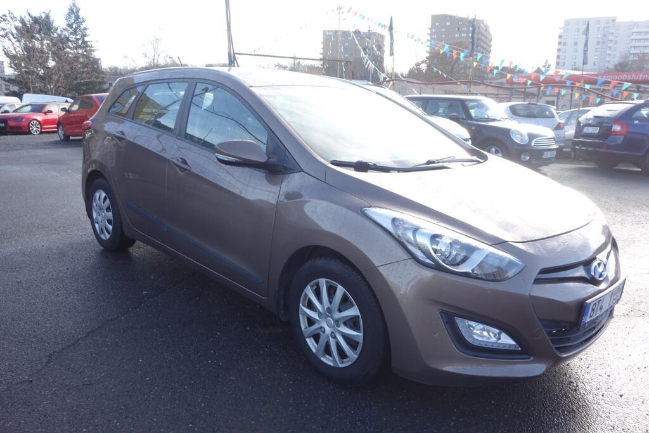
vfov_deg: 46.4
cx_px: 324
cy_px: 216
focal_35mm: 28
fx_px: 505
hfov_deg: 65.5
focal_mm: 10.4
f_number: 5
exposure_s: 1/100
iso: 125
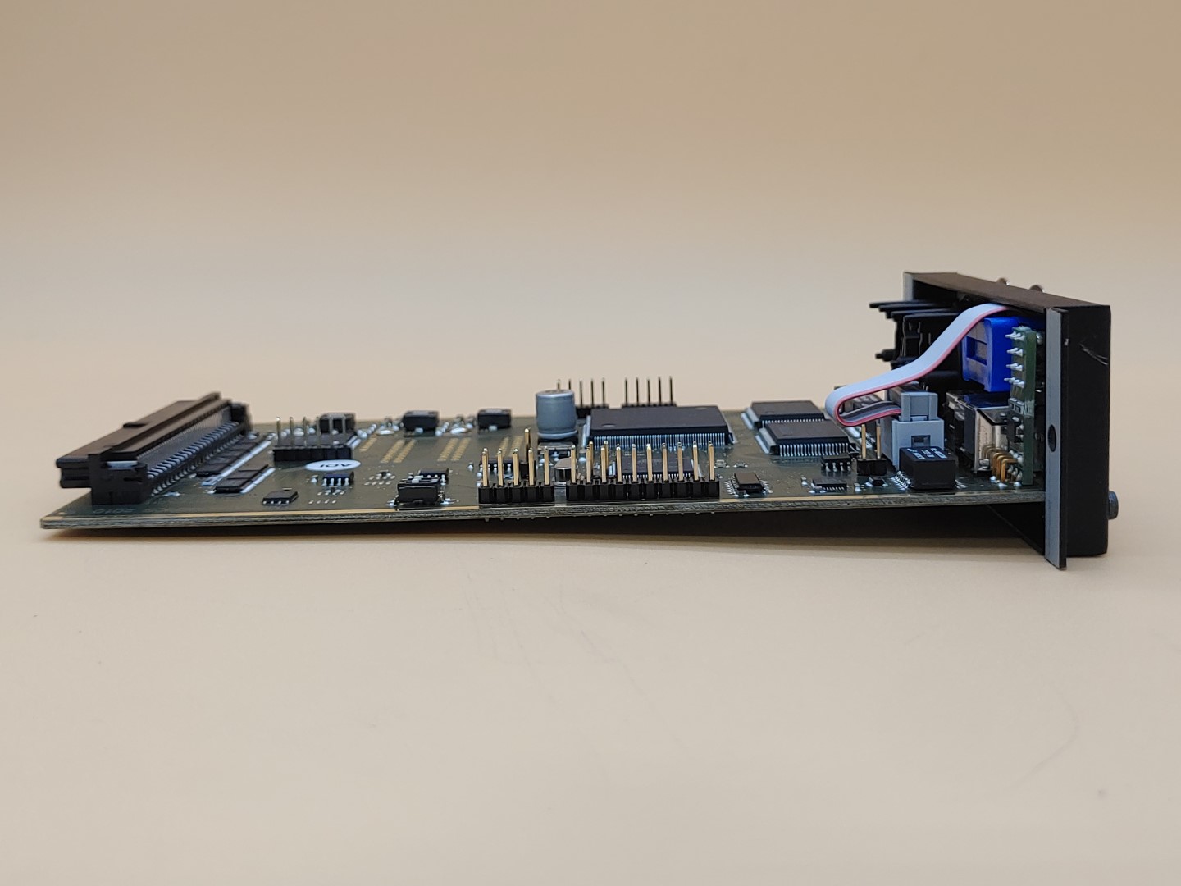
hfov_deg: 47.9
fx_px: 1331
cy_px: 443
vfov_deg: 36.8
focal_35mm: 39
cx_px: 590
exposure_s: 1/65
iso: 50
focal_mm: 4.36
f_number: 1.8
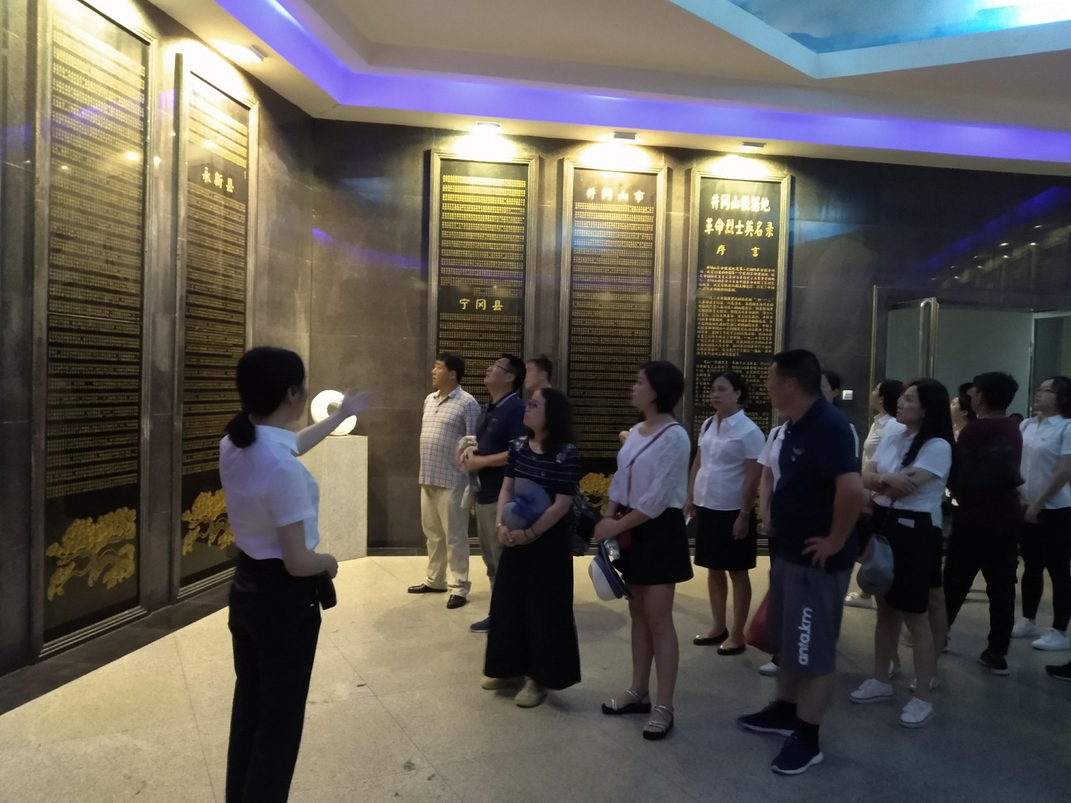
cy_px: 402
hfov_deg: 67.3
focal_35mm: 26
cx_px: 536
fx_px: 804
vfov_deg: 53.1
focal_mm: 3.82
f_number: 2.2
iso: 1600
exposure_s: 1/17
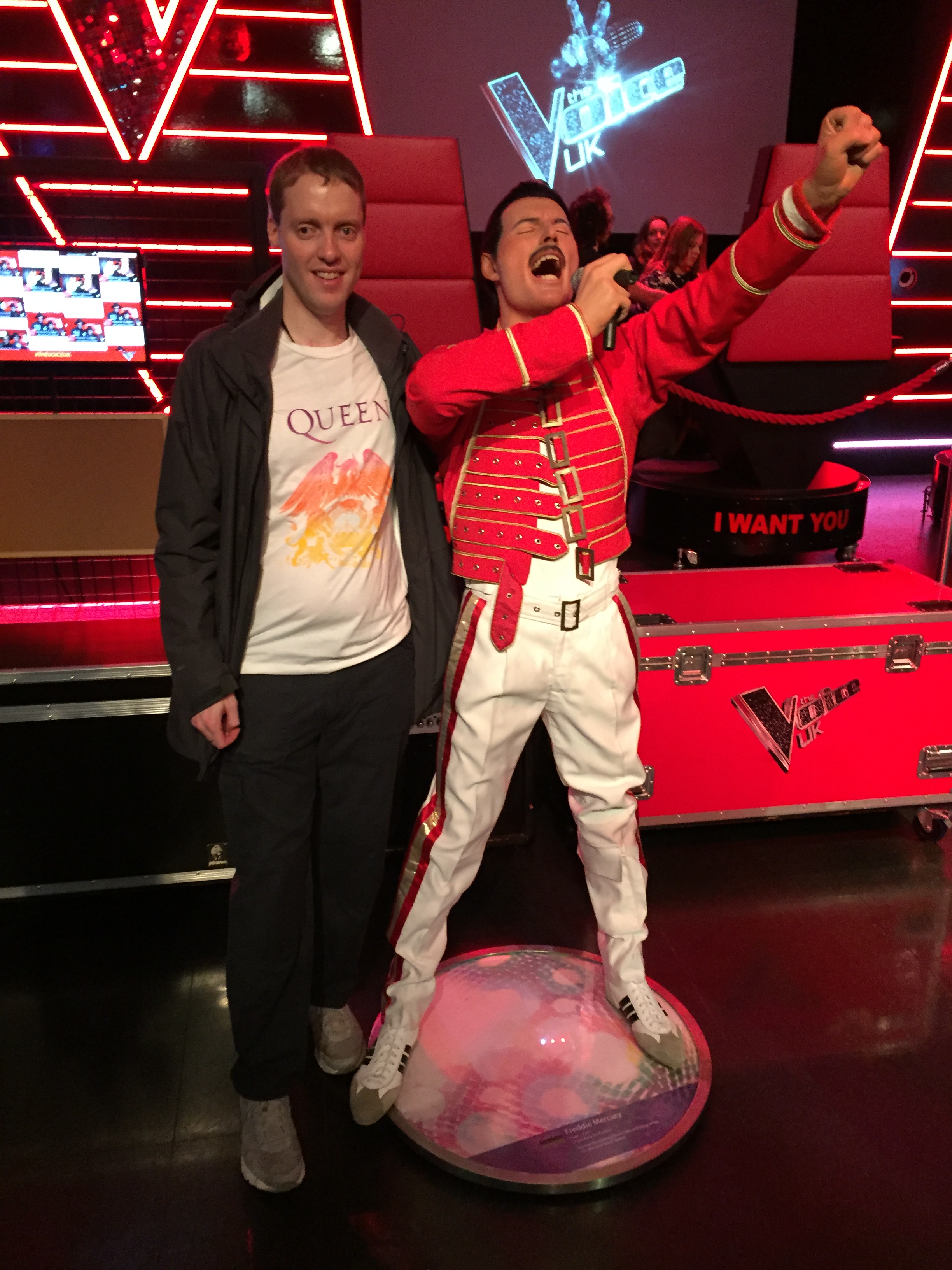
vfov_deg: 61.7
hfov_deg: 48.2
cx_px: 476
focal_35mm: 29
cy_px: 635
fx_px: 1063
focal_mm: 4.15
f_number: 2.2
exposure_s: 1/17
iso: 250
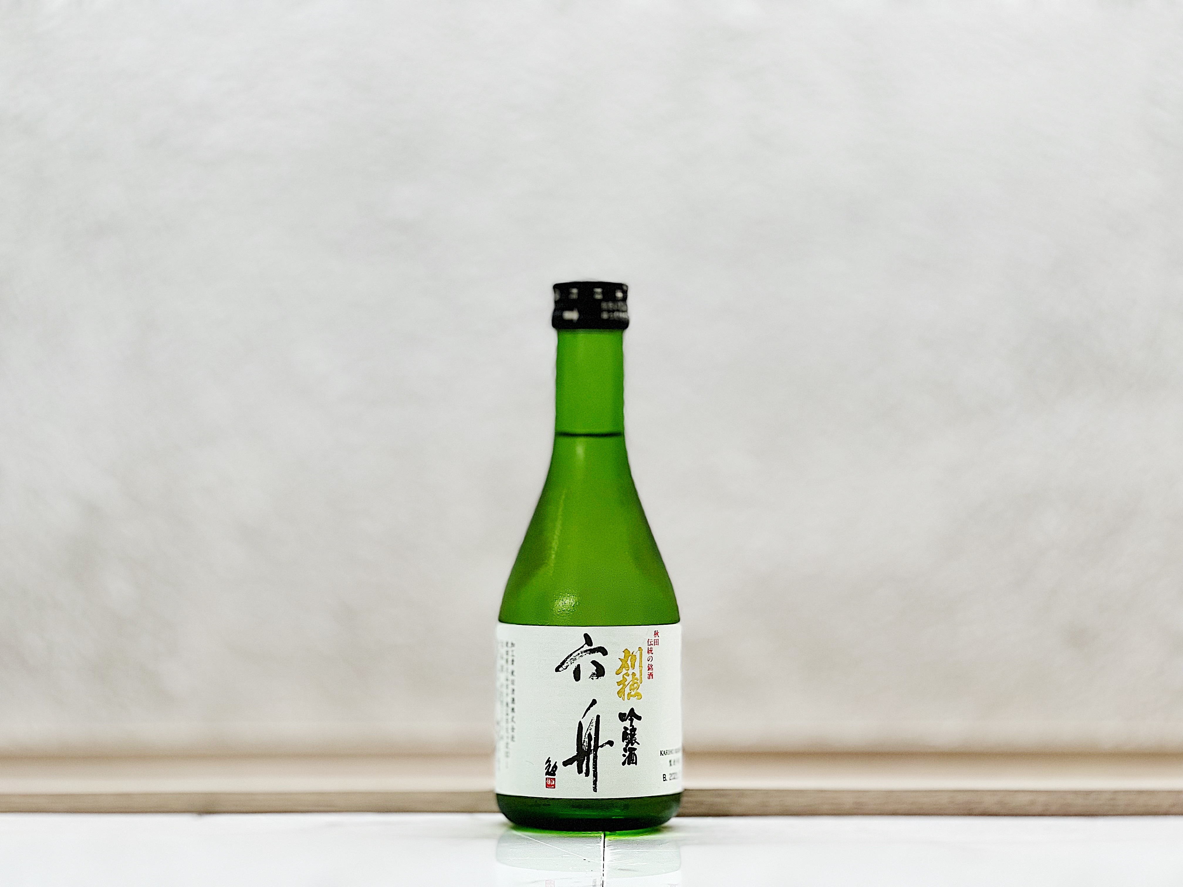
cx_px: 592
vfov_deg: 19.1
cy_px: 444
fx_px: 2631
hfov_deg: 25.3
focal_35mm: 77
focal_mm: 9
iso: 160
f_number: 2.8
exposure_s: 1/100
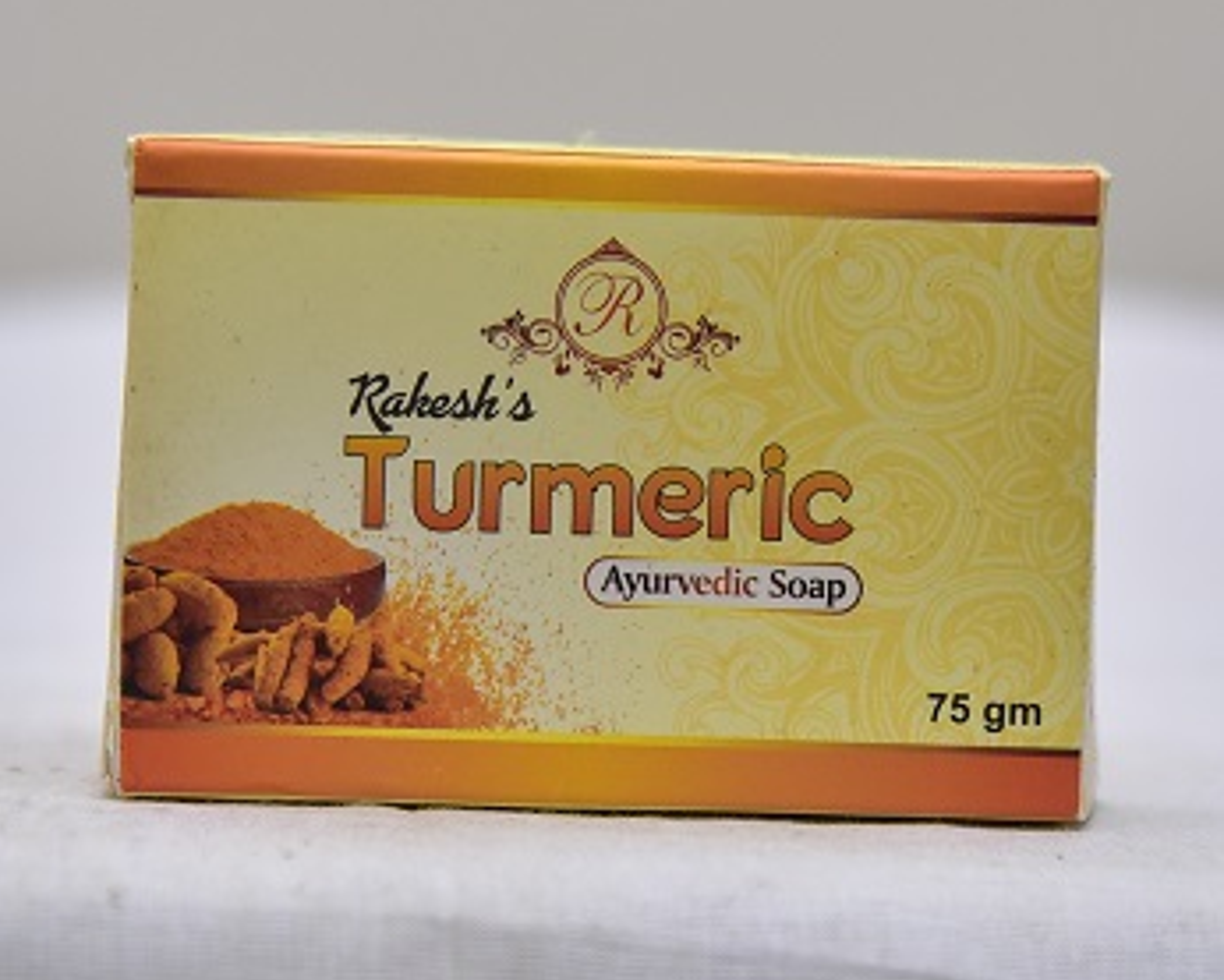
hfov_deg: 11.3
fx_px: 6196
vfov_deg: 9.0
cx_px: 612
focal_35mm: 171
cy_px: 456
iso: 1600
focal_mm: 120
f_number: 4.5
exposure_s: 1/125
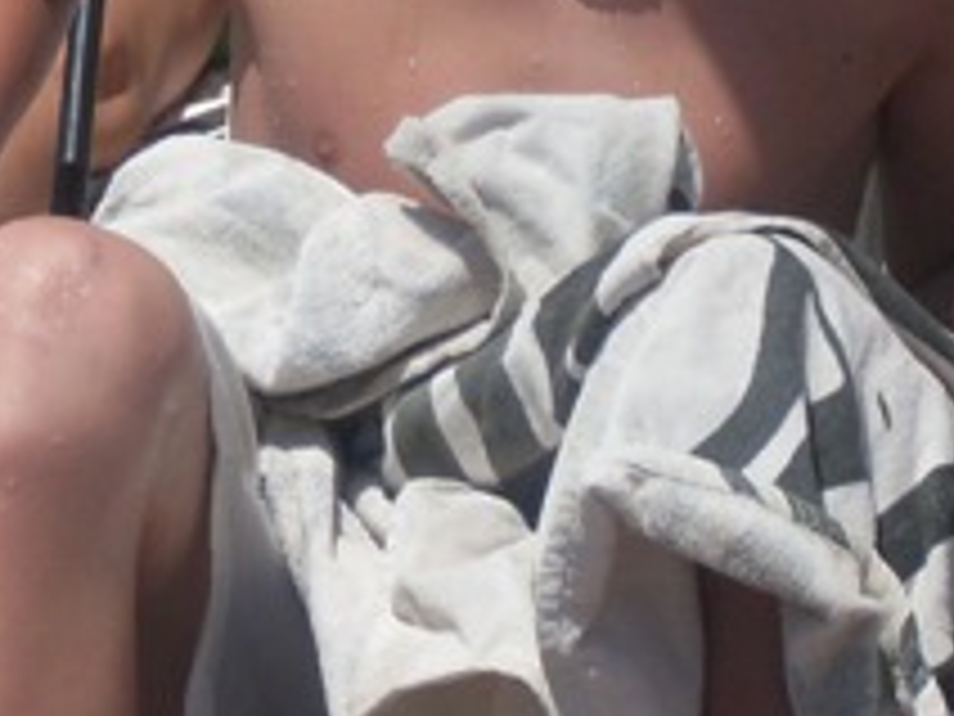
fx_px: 11851
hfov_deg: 4.6
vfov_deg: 3.5
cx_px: -382
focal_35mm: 430
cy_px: -117
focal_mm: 18.9
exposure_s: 1/750
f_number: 5.2
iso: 80
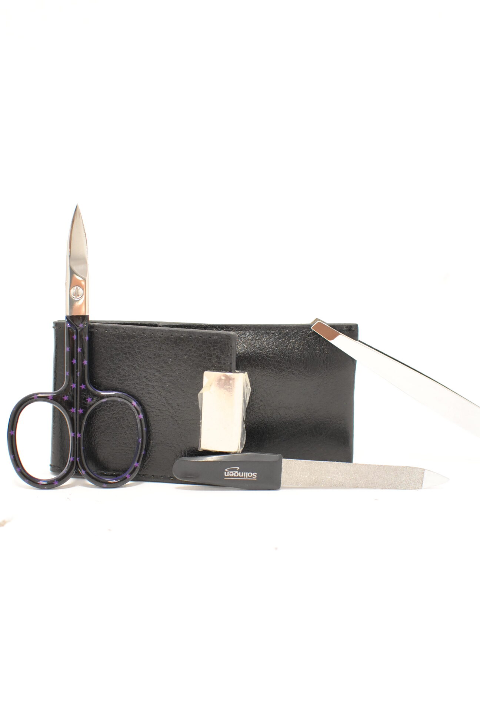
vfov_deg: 37.8
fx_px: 1047
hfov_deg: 25.8
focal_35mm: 52
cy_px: 358
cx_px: 240
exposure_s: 1/80
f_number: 4
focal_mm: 35
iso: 800
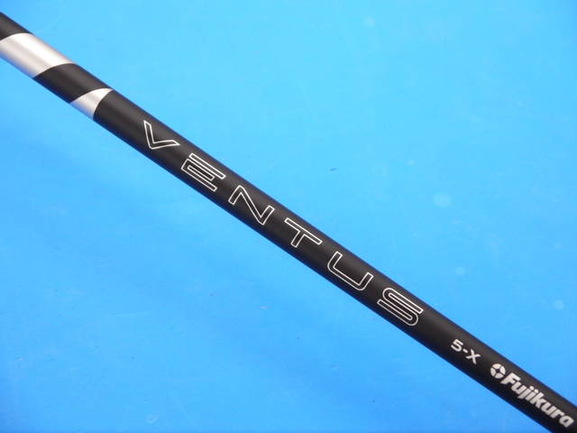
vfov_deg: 17.6
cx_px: 288
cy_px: 216
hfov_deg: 23.3
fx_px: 1400
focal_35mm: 84
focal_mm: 42
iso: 640
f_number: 5.6
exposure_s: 1/80
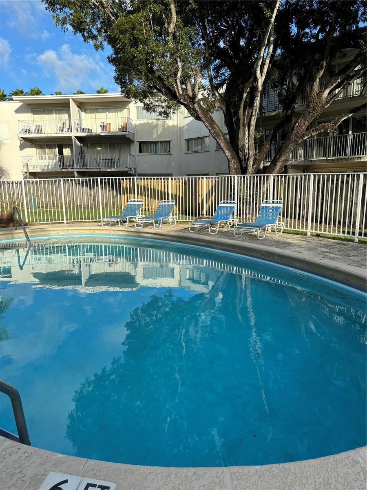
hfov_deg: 53.1
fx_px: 368
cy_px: 245
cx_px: 184
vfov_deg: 67.3
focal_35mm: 26
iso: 50
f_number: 1.6
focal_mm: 5.96
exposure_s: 1/2105
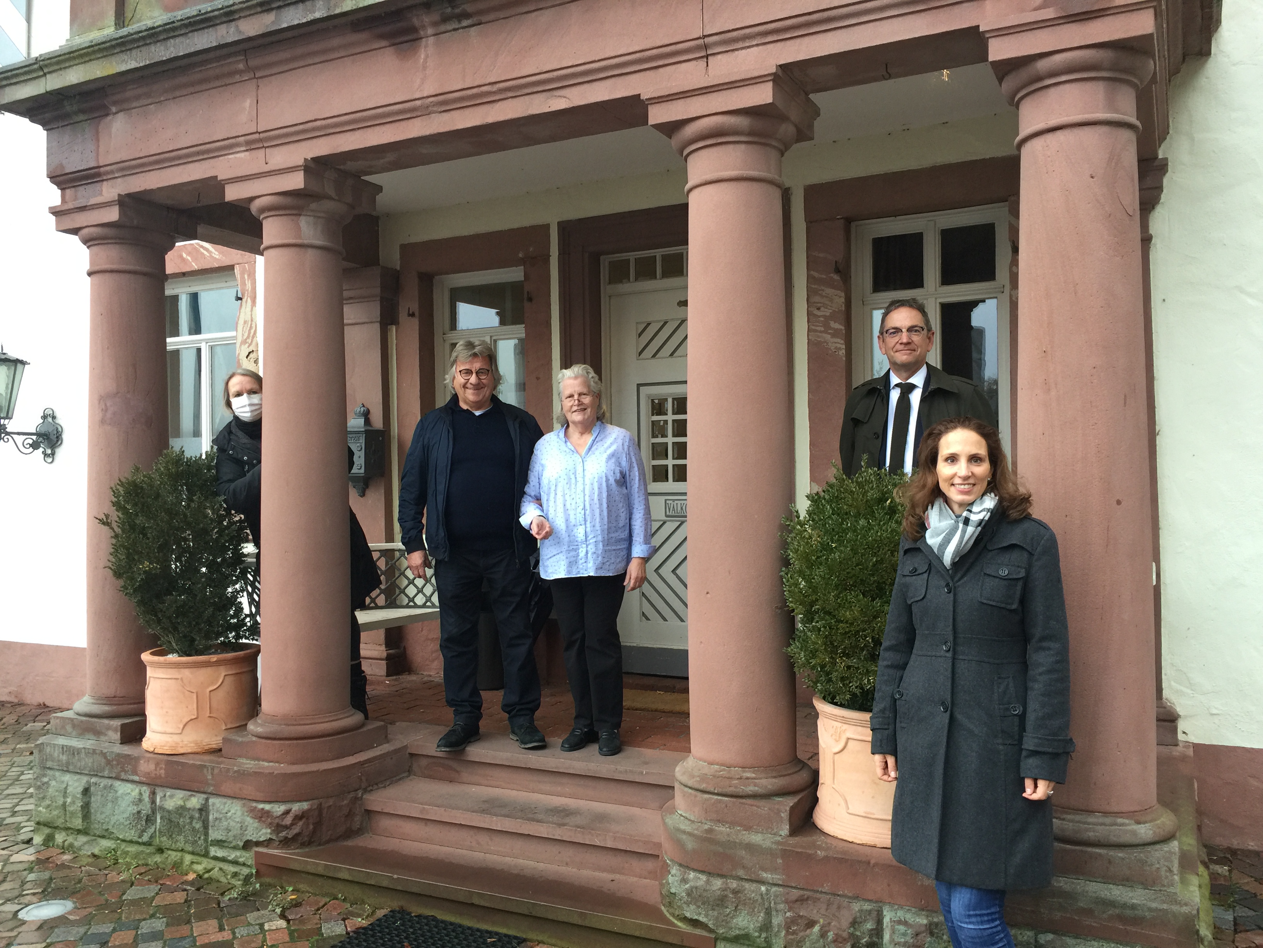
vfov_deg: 48.2
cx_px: 632
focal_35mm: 29
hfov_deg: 61.7
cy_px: 474
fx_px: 1058
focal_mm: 4.15
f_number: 2.2
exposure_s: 1/17
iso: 50
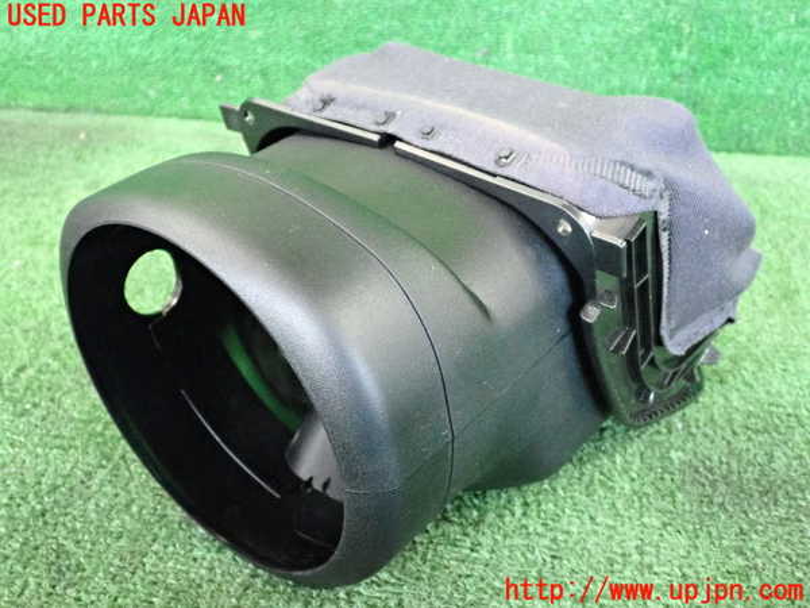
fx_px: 959
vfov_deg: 35.1
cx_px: 405
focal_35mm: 41
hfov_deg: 45.8
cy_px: 304
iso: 4000
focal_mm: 7.31
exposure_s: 1/125
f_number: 2.8
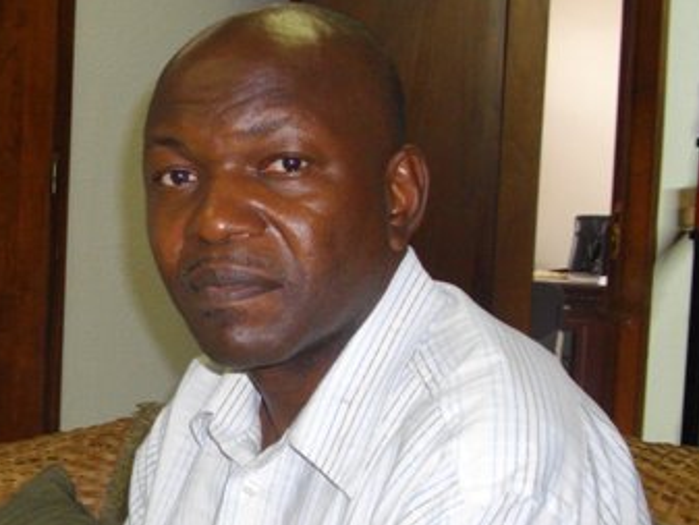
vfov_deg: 19.8
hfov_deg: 25.5
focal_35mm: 74
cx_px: 66
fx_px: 1495
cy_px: 392
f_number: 3.2
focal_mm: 7.1
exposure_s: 1/10
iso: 200
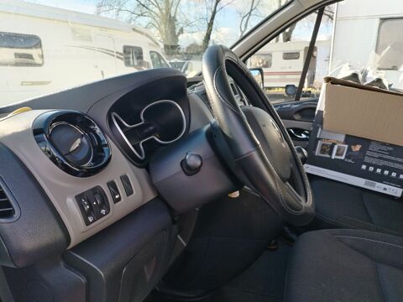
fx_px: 303
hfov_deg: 67.3
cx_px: 202
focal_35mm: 26
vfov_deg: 53.1
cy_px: 151
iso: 170
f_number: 1.8
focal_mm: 4.26
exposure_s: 1/120
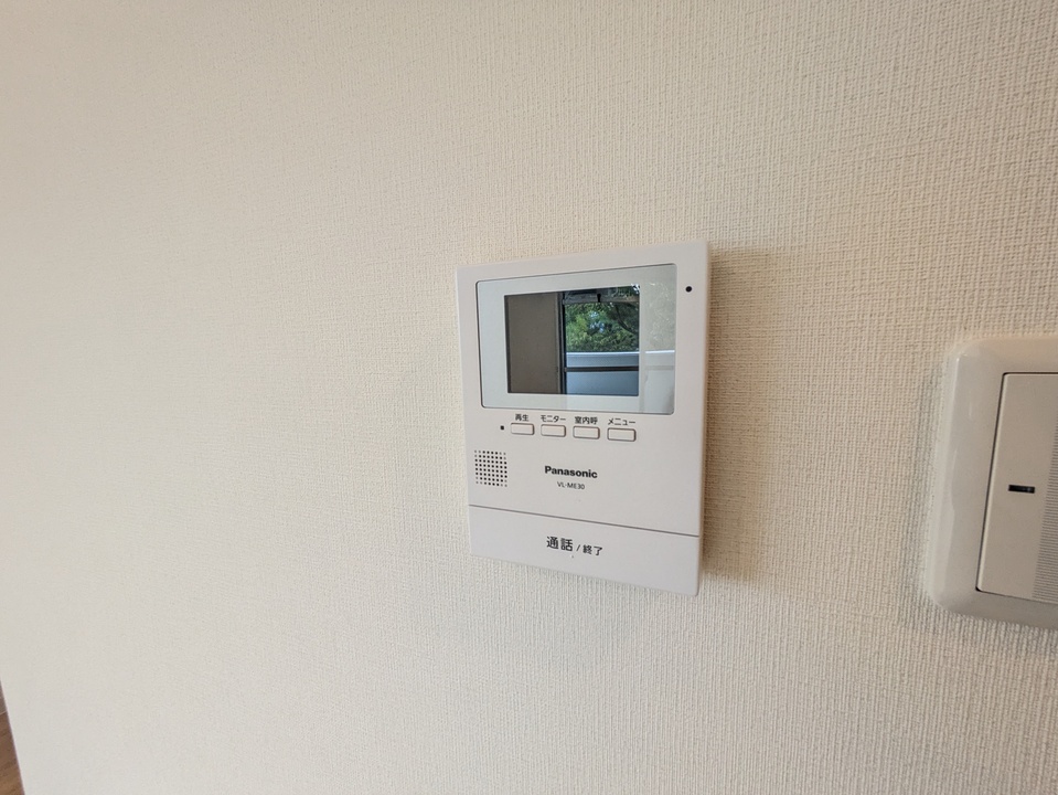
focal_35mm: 14
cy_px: 398
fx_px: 428
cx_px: 529
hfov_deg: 102.0
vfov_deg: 85.7
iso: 101
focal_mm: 1.83
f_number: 2.2
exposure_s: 1/90
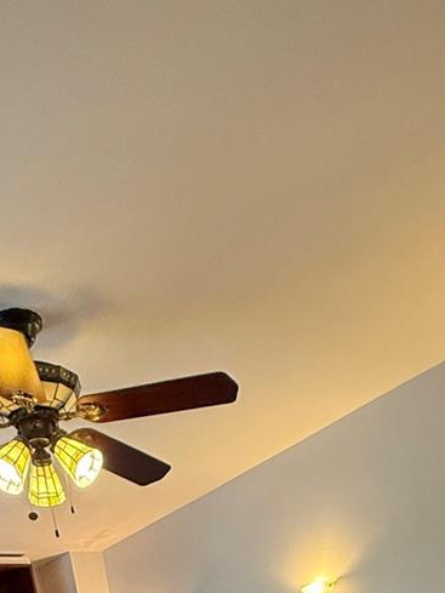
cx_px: 245
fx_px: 754
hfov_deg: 32.9
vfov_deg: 28.8
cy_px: 873
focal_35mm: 44
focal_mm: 2.22
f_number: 2.2
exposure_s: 1/60
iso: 400
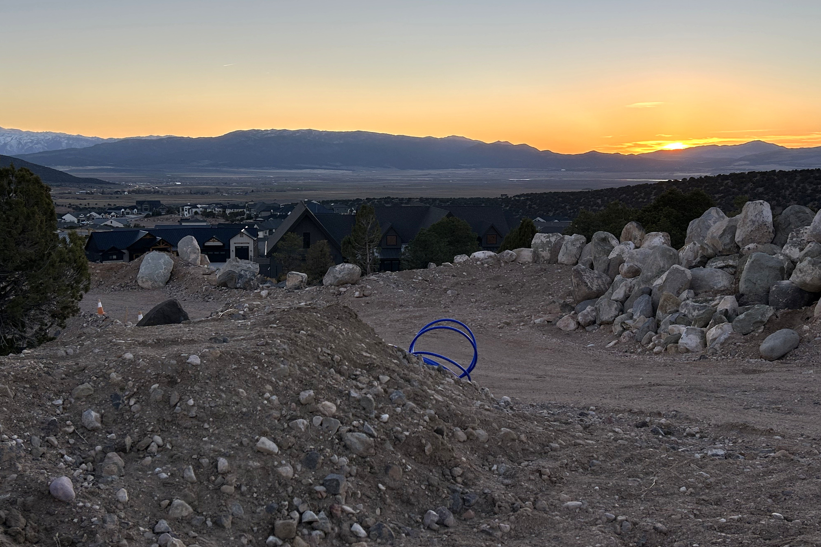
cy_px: 236
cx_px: 416
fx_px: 866
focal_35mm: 38
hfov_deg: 50.7
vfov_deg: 35.0
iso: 50
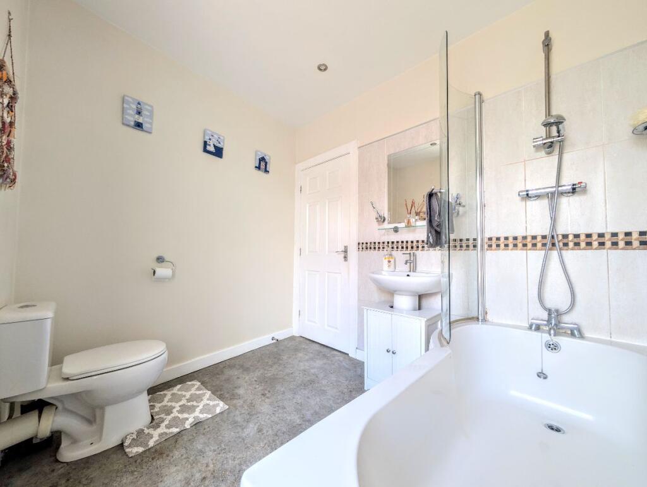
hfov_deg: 110.5
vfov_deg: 94.6
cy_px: 244
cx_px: 324
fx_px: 225
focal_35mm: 12
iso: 49
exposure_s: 1/48
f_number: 1.7
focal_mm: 2.02
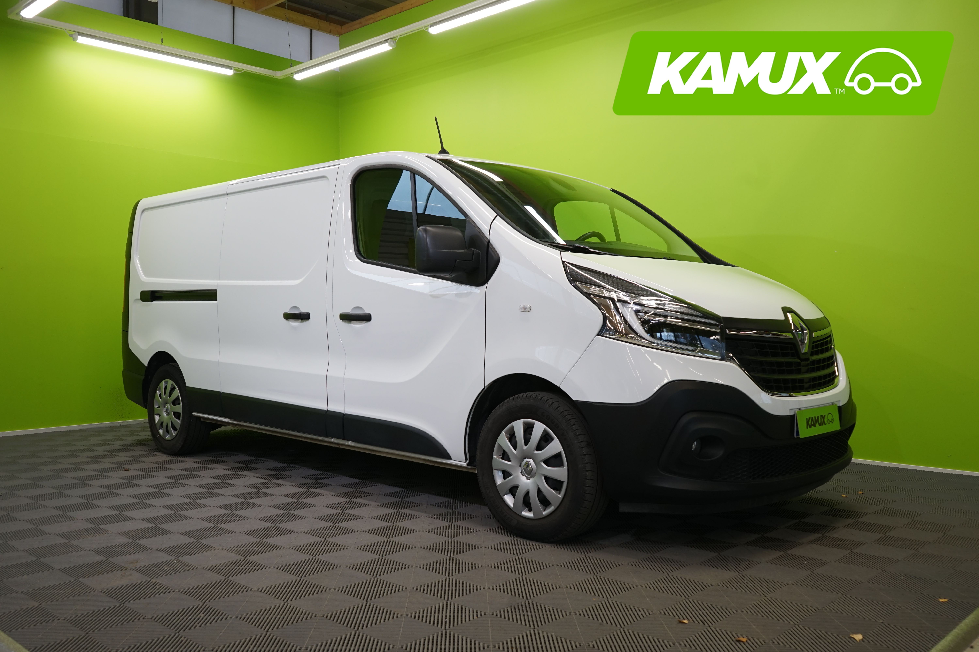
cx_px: 490
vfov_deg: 42.3
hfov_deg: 60.3
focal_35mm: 31
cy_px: 326
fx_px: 843
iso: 500
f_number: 5.6
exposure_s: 1/50
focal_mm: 31
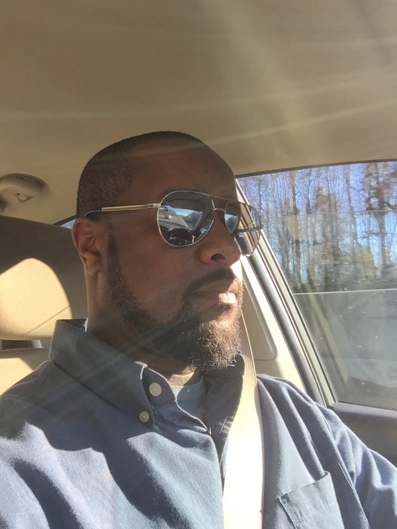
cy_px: 264
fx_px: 474
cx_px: 198
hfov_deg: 45.4
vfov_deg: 58.4
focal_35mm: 31
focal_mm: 2.65
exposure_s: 1/120
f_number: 2.2
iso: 40
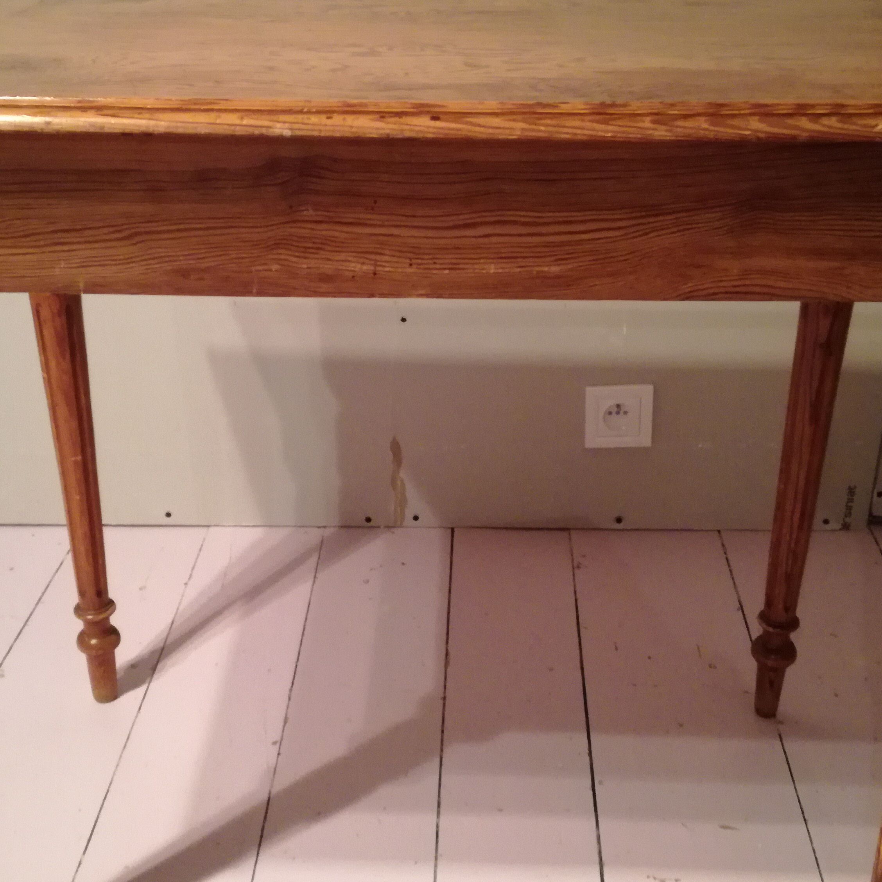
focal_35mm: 44
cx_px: 419
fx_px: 1268
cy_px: 464
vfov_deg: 38.3
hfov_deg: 38.3
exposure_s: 1/16.7
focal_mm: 3.79
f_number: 2
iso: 640
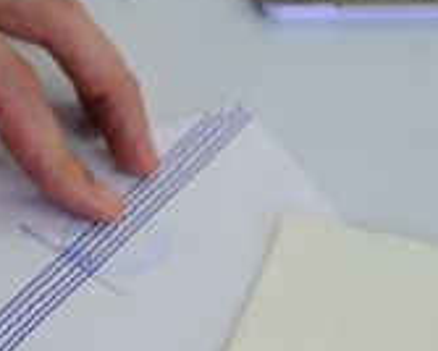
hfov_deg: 7.6
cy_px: 289
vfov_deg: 6.1
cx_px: 52
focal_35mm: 252
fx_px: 3271
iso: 200
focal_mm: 70
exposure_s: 1/125
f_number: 2.8
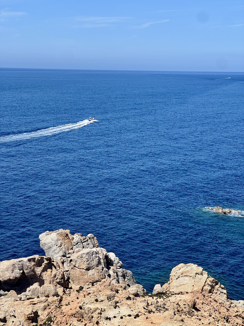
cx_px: 122
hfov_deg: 19.1
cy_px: 163
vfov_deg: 25.3
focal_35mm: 77
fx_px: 724
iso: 25
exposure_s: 1/911
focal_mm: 9
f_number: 2.8
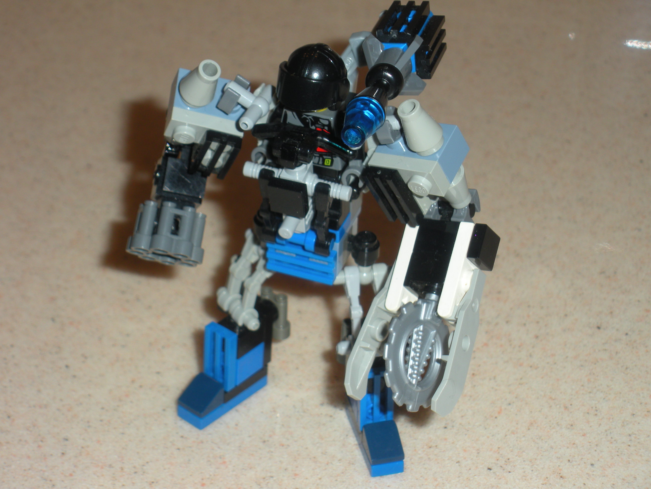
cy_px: 244
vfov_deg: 18.2
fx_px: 1523
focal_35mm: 81
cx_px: 326
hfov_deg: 24.1
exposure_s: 1/125
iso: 64
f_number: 4.8
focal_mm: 14.2
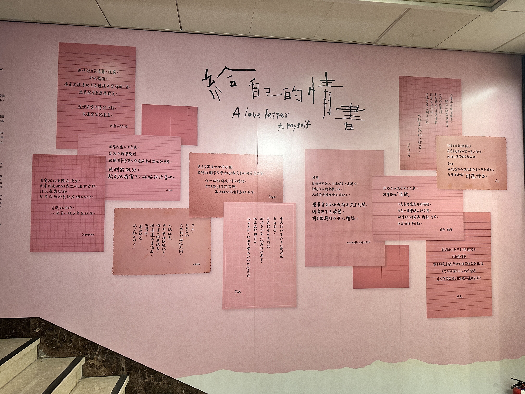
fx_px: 364
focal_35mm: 24
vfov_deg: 56.8
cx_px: 262
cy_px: 197
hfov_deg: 71.6
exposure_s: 1/60
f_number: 1.78
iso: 250
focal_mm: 6.86
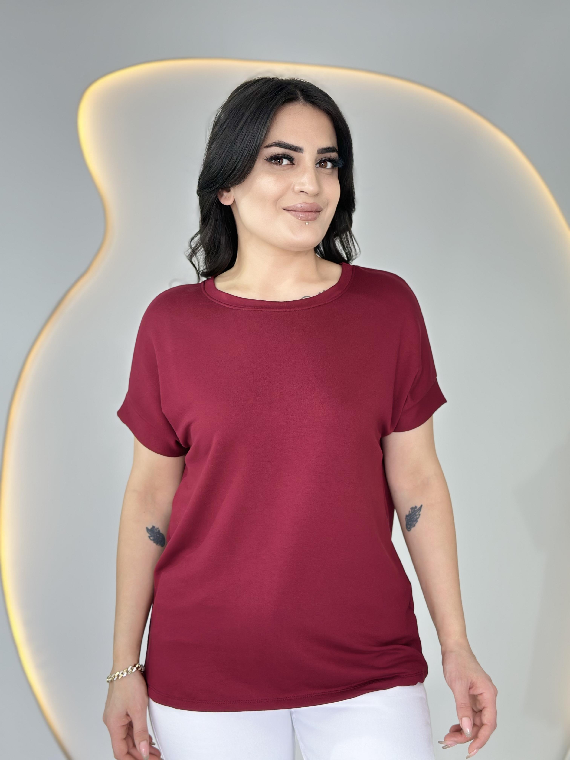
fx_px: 1054
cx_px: 285
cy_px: 380
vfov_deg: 39.7
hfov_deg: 30.3
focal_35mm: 48
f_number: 1.78
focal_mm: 6.86
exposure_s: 1/138
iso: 64
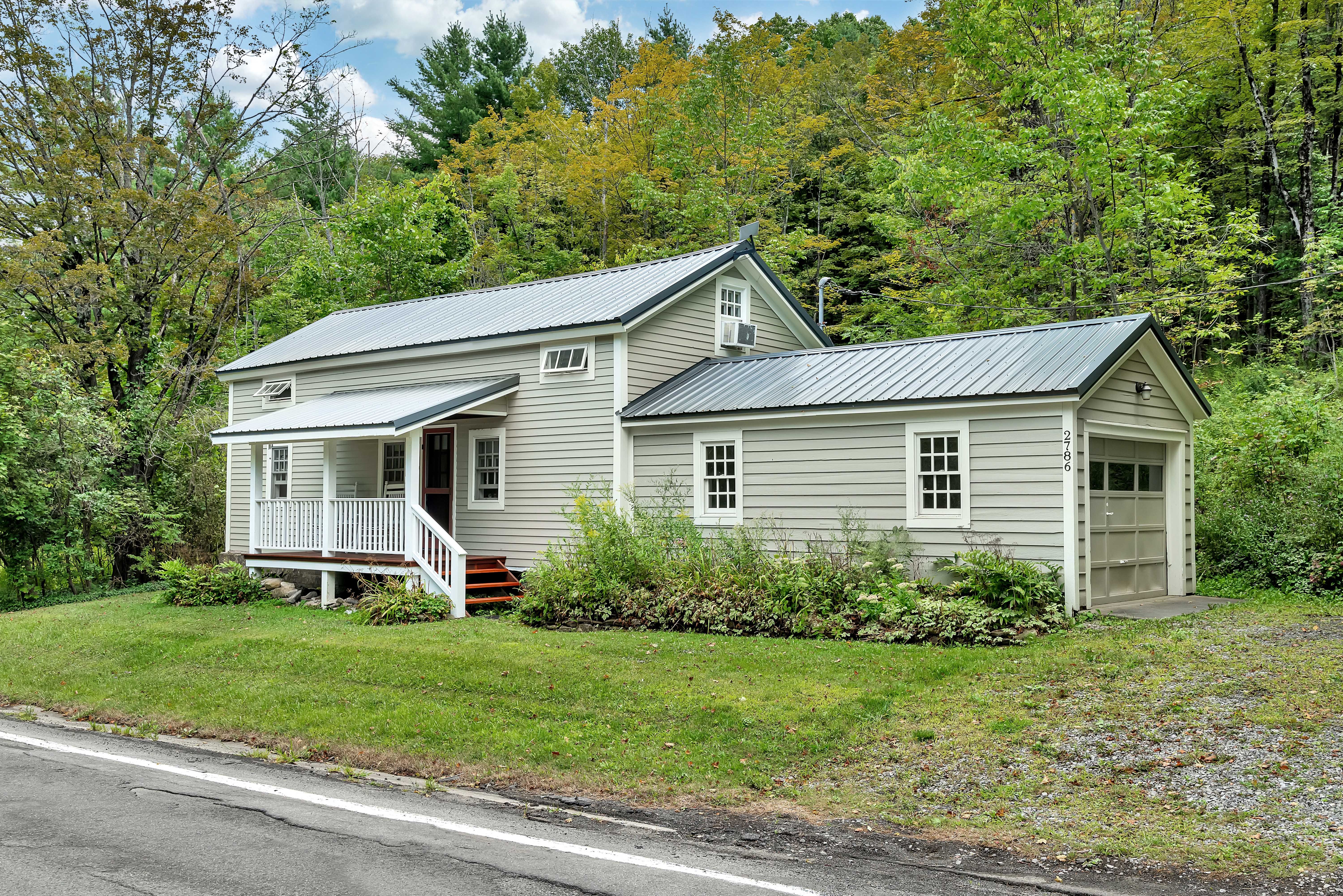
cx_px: 672
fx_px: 1306
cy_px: 448
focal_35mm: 35
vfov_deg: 37.9
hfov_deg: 54.4
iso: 800
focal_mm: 35
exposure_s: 1/80
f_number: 9
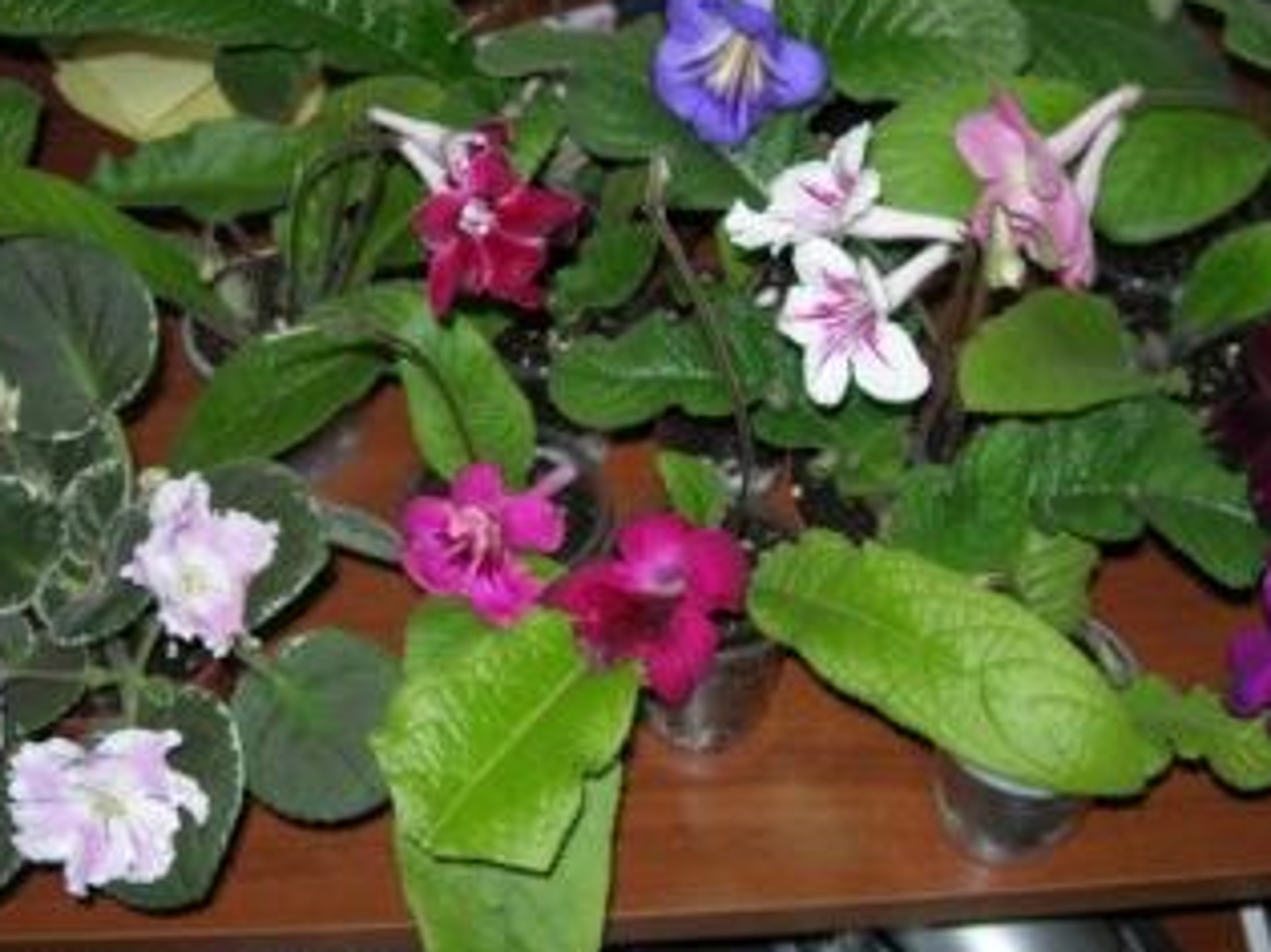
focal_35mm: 54
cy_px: 432
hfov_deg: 35.5
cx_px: 666
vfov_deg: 27.0
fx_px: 1982
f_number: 2.8
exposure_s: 1/60.1
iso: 64
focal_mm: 7.8
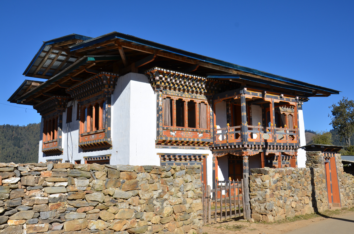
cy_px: 117
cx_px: 177
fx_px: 353
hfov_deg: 53.2
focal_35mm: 36
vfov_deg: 36.7
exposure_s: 1/320
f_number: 8
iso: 100
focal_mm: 24
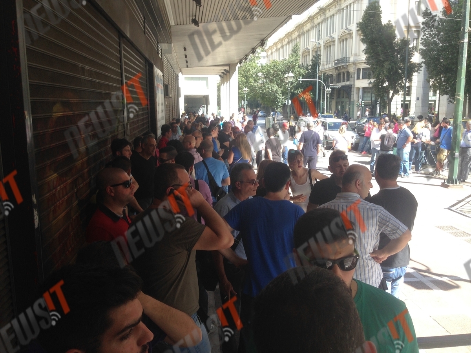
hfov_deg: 55.4
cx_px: 236
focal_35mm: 33
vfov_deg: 42.9
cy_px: 176
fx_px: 449
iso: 50
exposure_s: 1/257
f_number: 2.4
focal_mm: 4.12
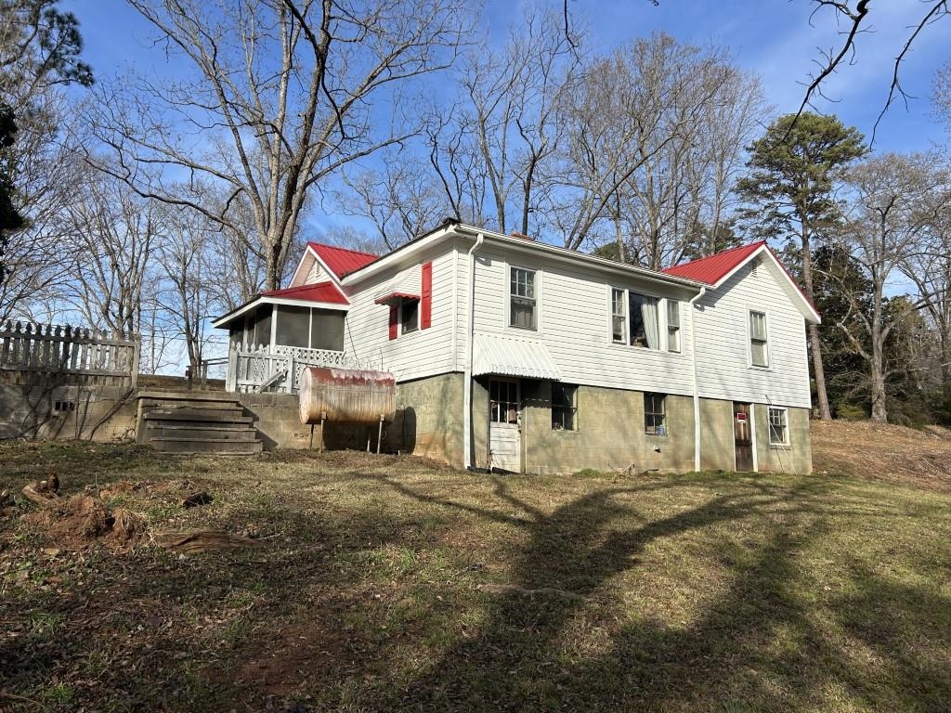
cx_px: 476
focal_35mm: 26
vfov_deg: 53.1
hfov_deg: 67.3
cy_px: 356
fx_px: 714
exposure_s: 1/4115
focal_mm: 5.7
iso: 50
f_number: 1.5
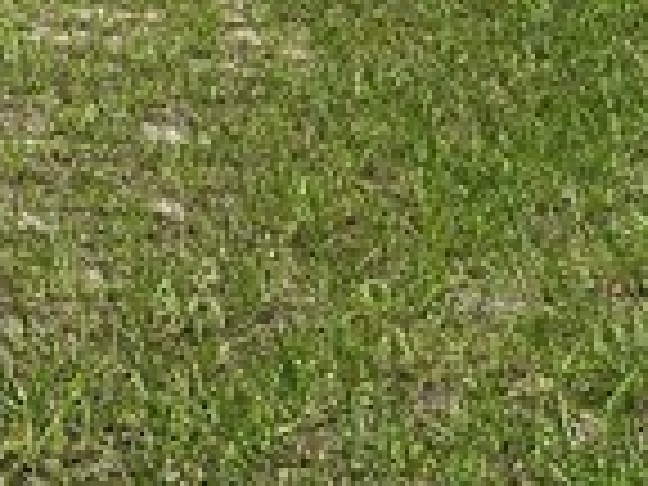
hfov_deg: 9.8
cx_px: -1166
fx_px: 3070
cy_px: -567
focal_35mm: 164
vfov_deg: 8.5
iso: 25
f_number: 1.8
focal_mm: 5.4
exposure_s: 1/2417
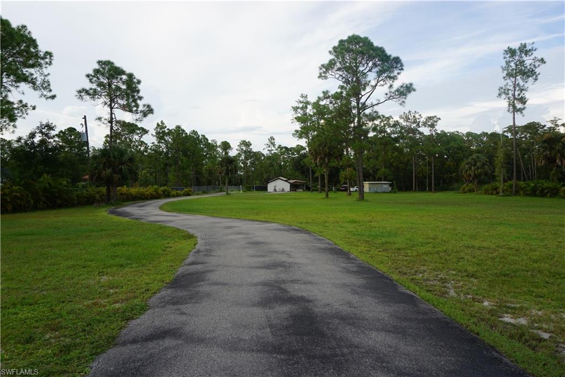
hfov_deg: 73.8
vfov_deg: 53.1
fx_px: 377
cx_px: 282
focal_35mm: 24
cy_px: 188
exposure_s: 1/80
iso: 100
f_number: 8
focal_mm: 16
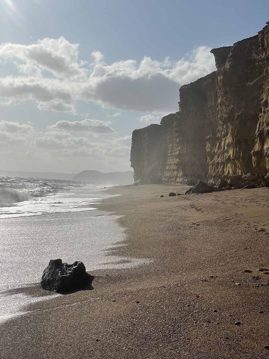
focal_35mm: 52
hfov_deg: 28.0
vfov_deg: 36.8
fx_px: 539
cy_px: 180
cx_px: 134
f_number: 2
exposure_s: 1/11905
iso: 25
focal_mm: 6
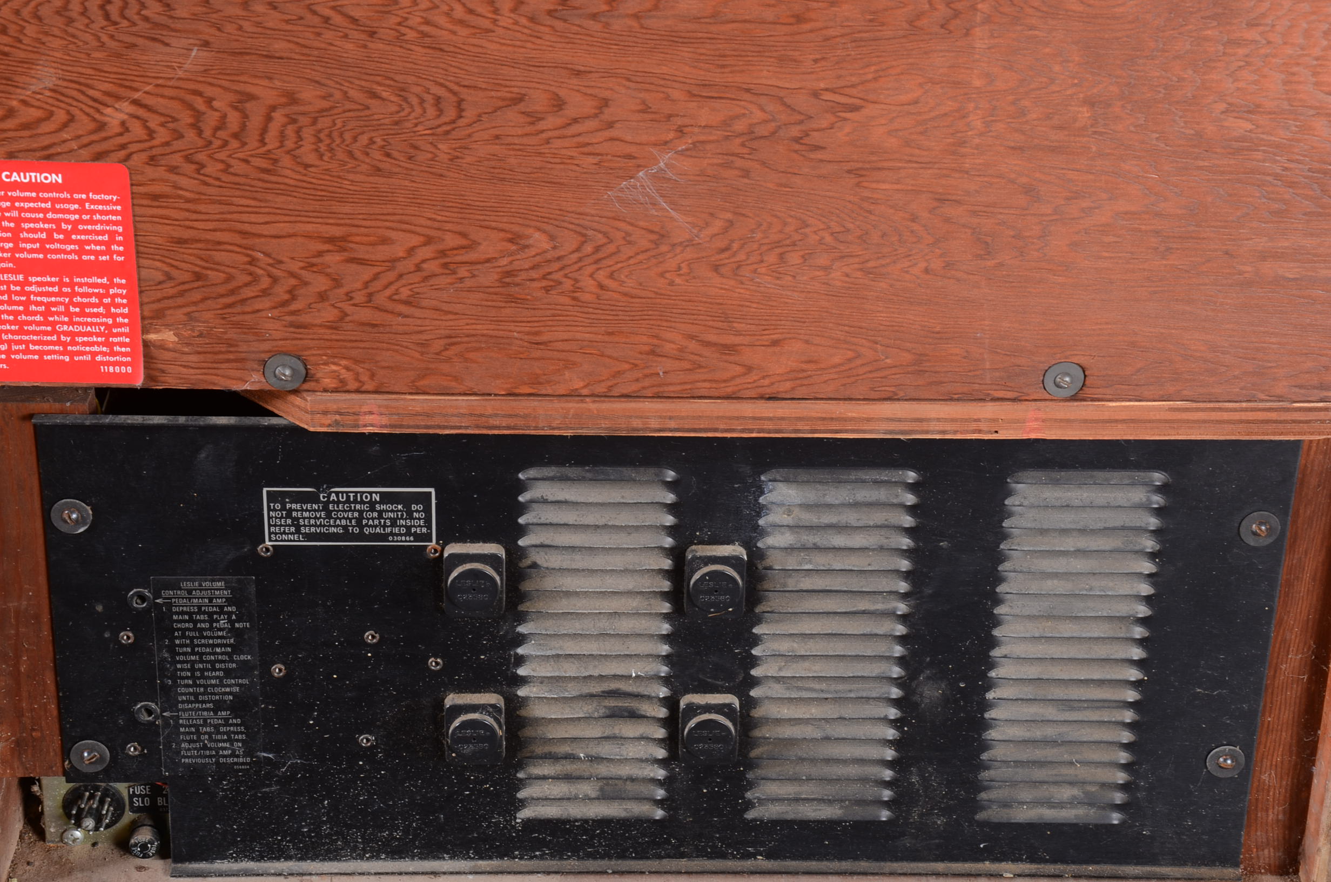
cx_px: 666
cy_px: 441
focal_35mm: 75
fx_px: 2767
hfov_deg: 27.0
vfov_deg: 18.1
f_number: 11
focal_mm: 50
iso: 160
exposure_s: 1/125
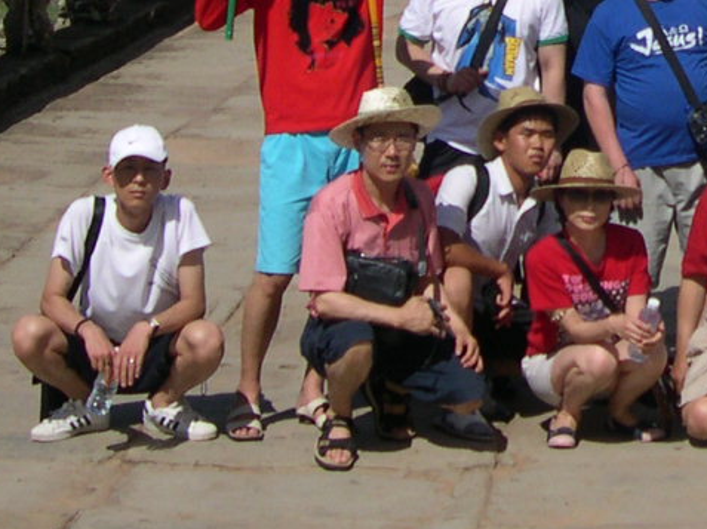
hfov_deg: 13.7
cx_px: 786
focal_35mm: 141
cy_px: -213
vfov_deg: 10.2
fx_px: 2878
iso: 100
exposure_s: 1/359
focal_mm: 9
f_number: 8
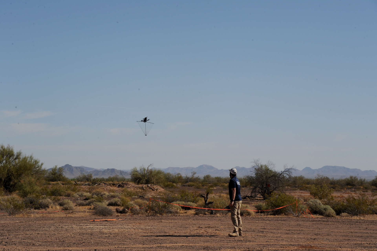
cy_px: 126
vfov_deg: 13.0
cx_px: 188
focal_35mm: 105
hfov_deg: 19.5
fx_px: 1099
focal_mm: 105
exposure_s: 1/800
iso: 400
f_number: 14
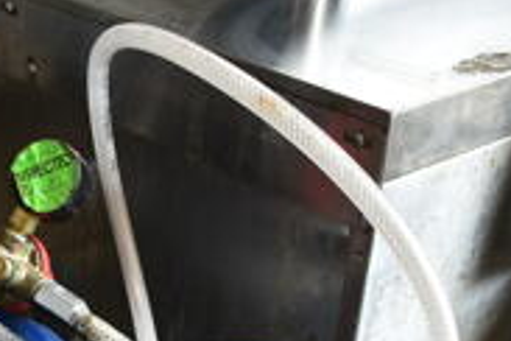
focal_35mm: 90
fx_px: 1277
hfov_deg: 22.1
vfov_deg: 14.1
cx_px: 53
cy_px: 537
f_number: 3.5
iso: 110
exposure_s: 1/30
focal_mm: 18
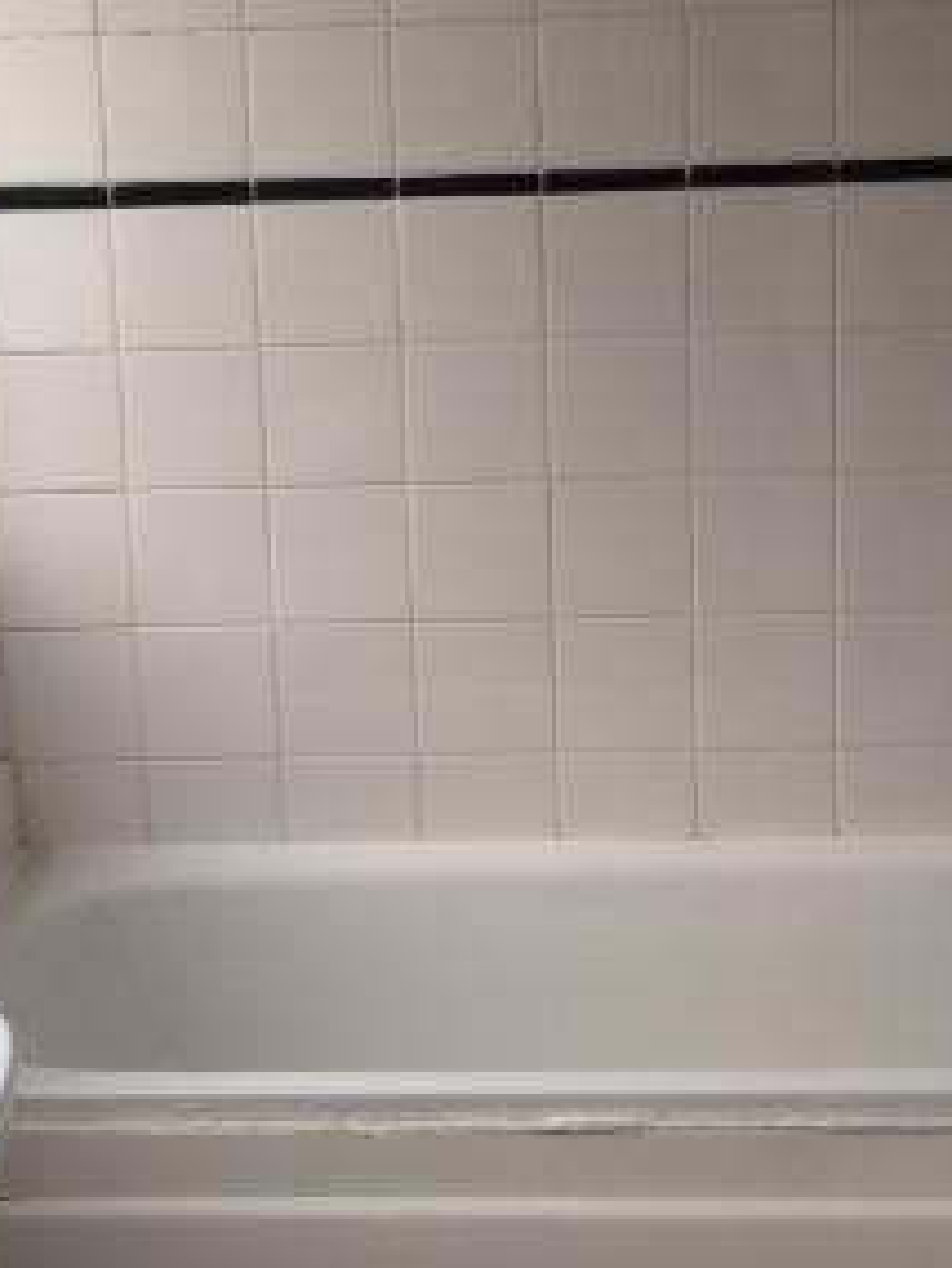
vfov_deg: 26.3
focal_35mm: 74
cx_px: 436
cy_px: 641
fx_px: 2711
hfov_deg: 19.9
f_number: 2.4
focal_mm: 4.12
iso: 50
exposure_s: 1/60
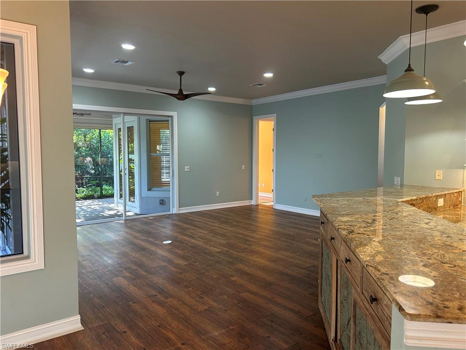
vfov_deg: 53.1
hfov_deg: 67.3
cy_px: 175
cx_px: 233
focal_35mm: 26
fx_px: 350
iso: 160
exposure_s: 1/60
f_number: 1.5
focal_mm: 5.7
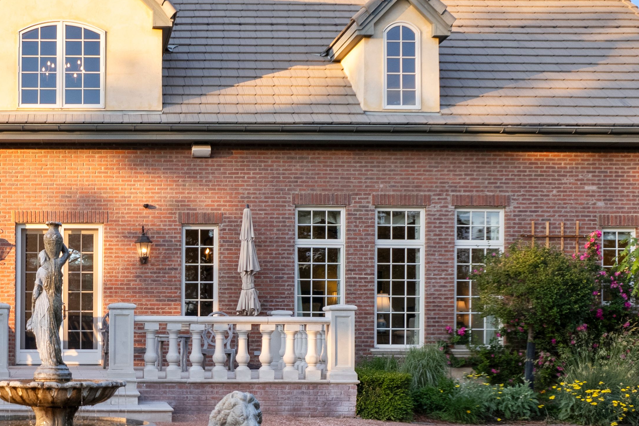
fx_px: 976
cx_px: 61
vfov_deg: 24.2
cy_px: 338
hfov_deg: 34.2
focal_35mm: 55
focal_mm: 8.38
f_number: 2.8
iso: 100
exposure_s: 1/125
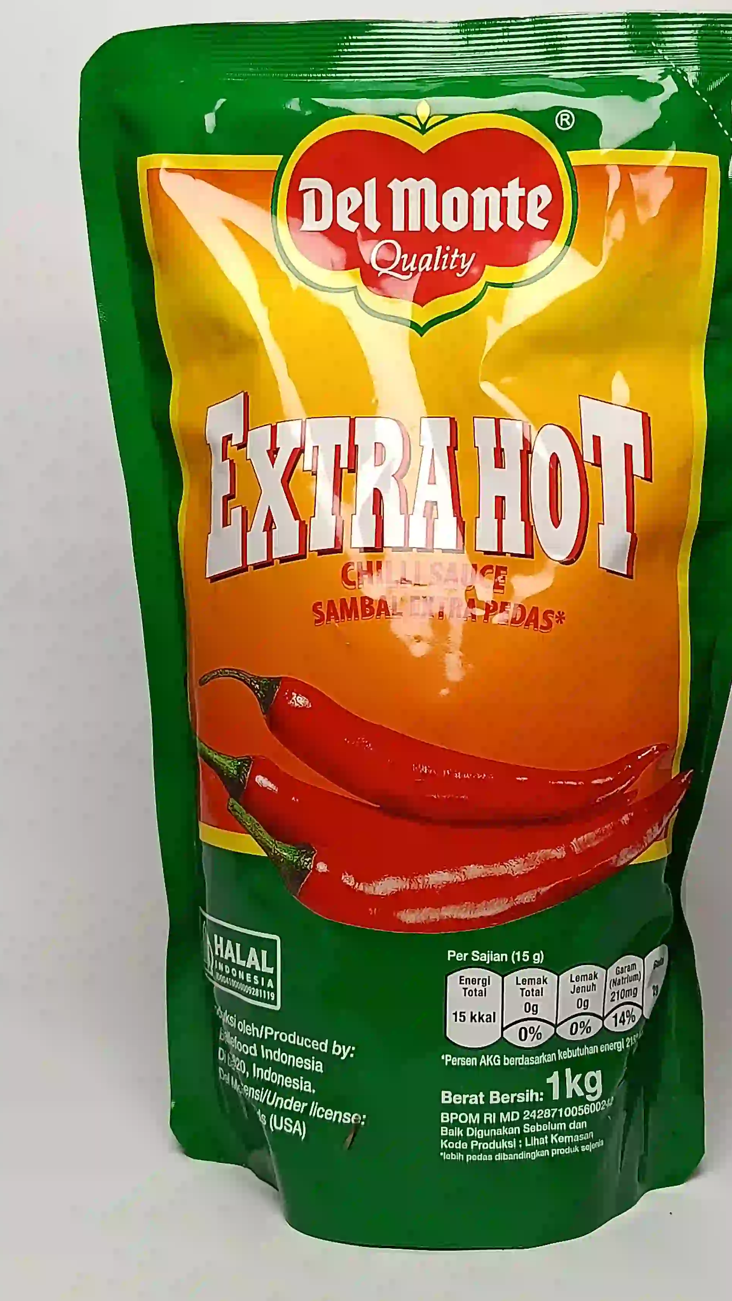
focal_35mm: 50
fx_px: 1725
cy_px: 550
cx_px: 449
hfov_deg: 23.9
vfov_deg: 41.2
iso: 89
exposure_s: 1/100
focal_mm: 5.24
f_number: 1.7
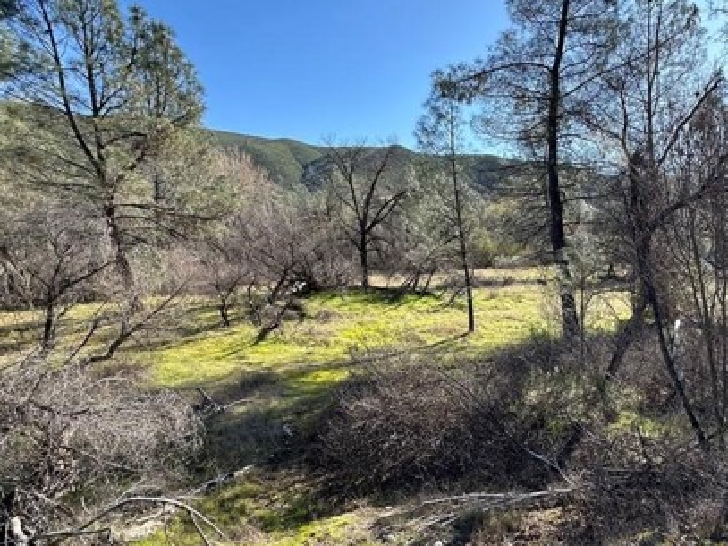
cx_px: 454
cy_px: 328
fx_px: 463
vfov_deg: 60.5
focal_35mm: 22
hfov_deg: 75.1
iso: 40
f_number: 2.2
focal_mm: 2.22
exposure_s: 1/473
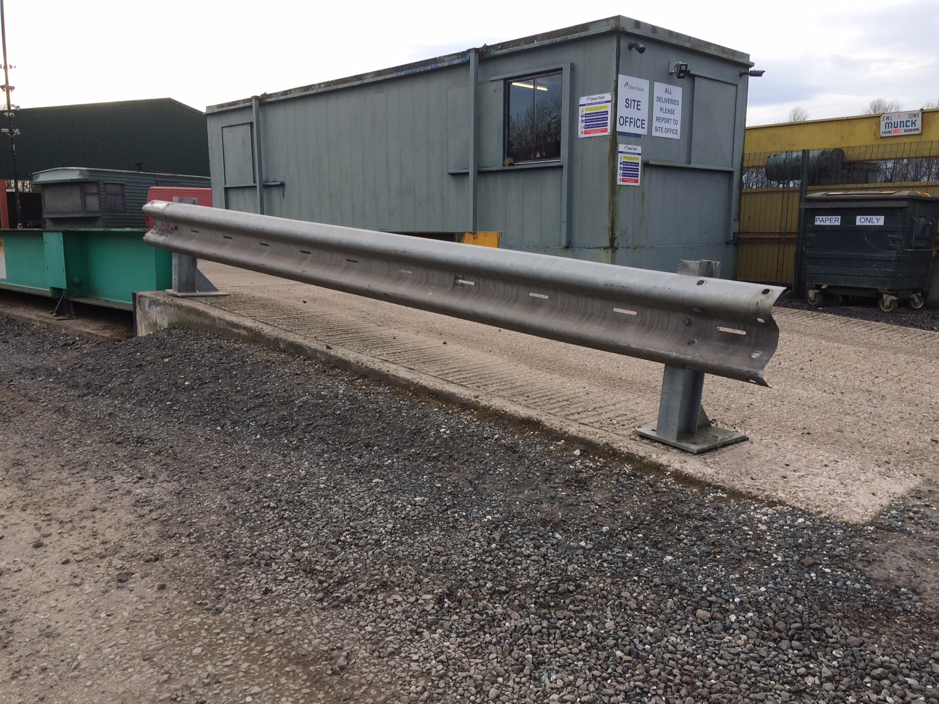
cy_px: 352
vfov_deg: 48.2
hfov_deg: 61.7
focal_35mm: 29
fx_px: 787
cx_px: 470
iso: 32
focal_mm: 4.15
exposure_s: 1/820
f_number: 2.2
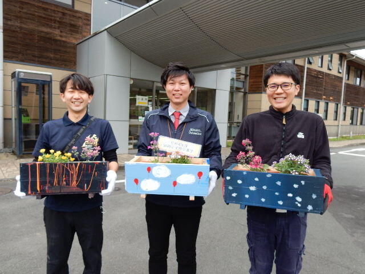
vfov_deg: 54.9
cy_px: 137
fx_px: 264
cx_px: 182
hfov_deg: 69.4
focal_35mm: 25
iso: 125
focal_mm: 4.5
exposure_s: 1/160
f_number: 3.7
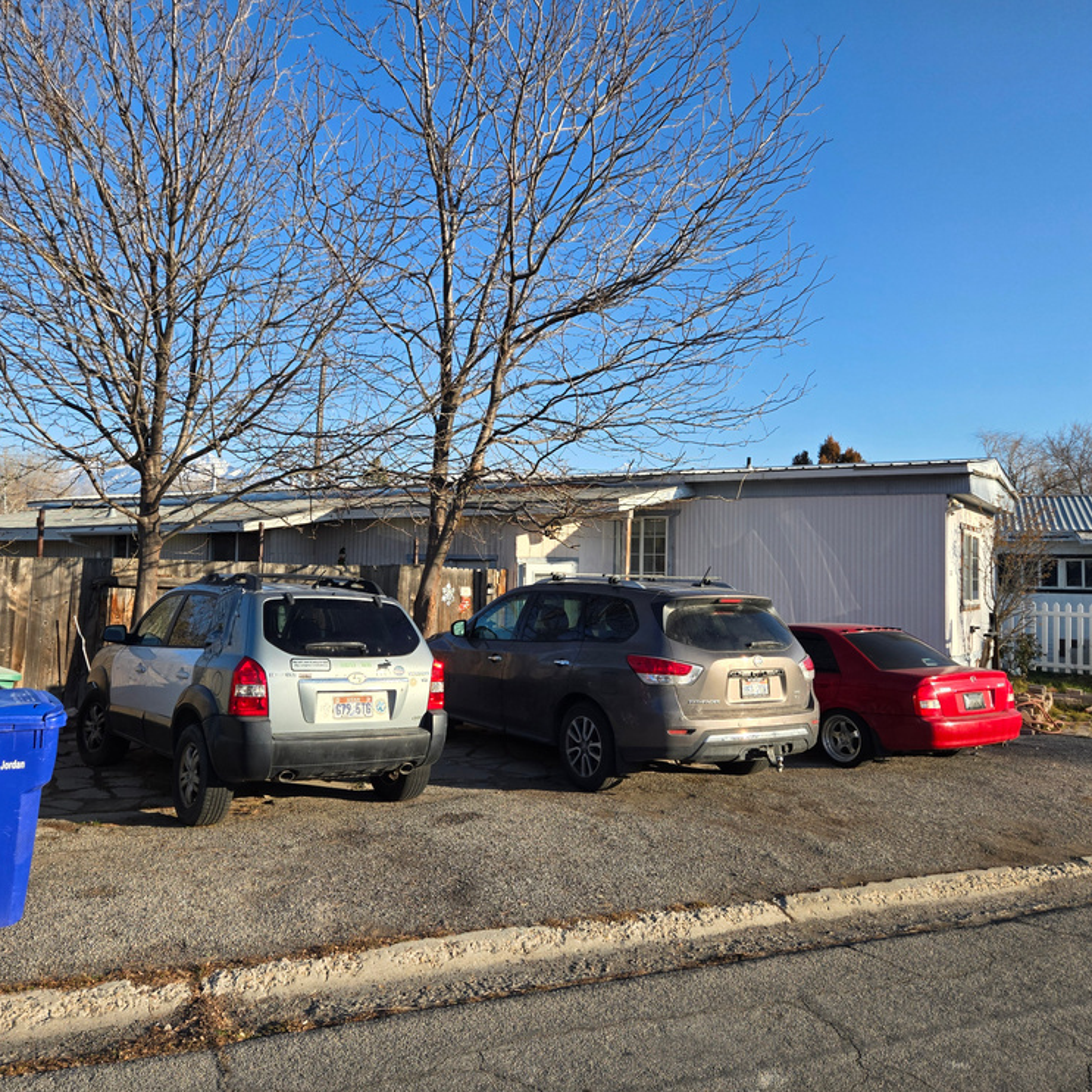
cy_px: 529
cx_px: 486
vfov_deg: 57.3
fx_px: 999
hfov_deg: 57.2
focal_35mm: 28
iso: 64
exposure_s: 1/2921
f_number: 1.8
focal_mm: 5.4
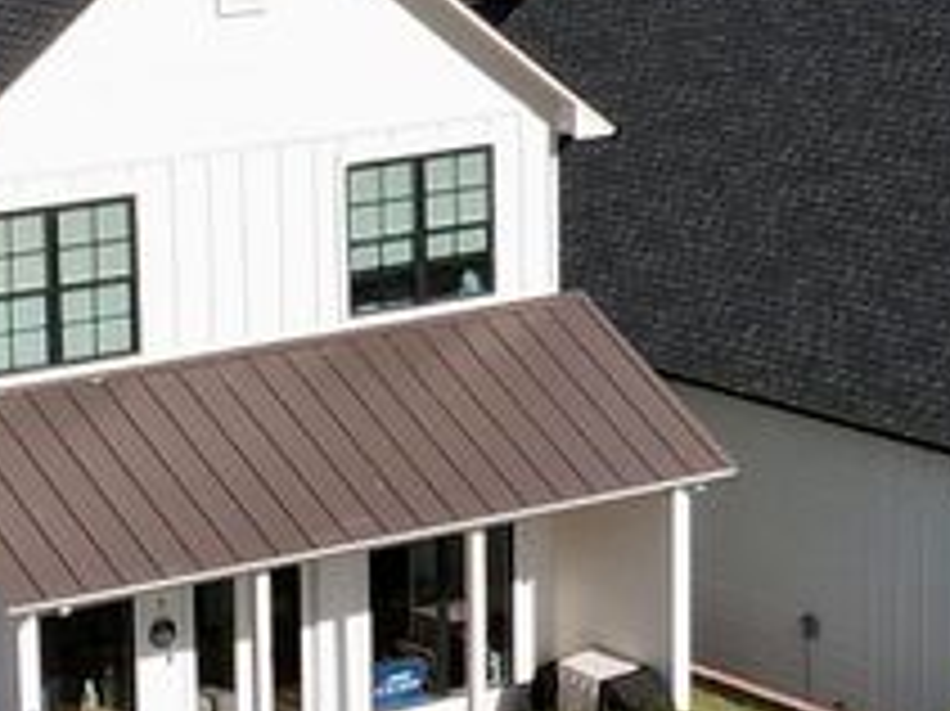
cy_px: 277
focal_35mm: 57
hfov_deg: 30.3
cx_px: -95
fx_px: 1563
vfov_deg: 25.6
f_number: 2.8
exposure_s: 1/800
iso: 100
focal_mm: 4.5
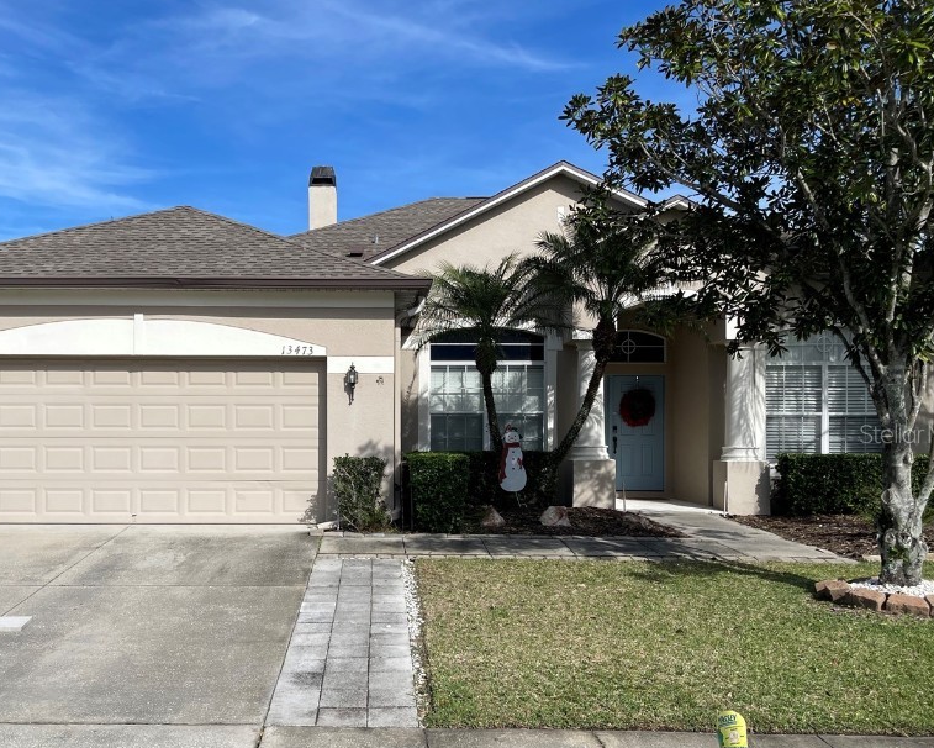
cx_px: 344
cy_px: 433
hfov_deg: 53.5
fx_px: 912
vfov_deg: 44.4
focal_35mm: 33
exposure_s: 1/5128
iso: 32
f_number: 1.6
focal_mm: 5.1
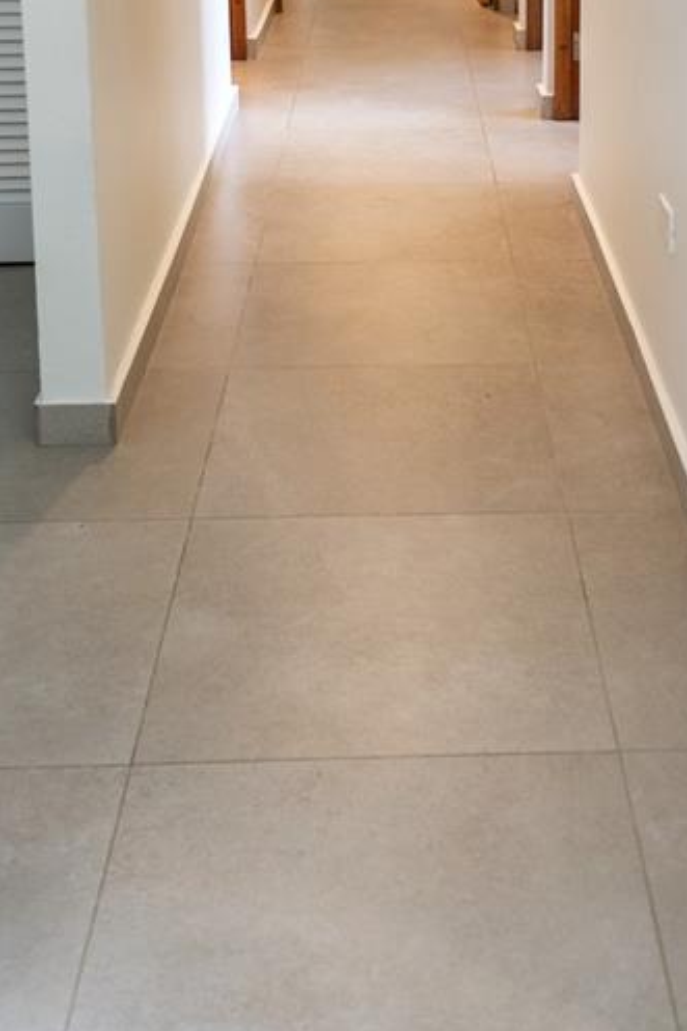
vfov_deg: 32.1
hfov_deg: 23.3
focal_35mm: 58
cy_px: 27
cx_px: 446
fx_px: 1661
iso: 1000
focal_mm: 24
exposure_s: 1/125
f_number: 2.8
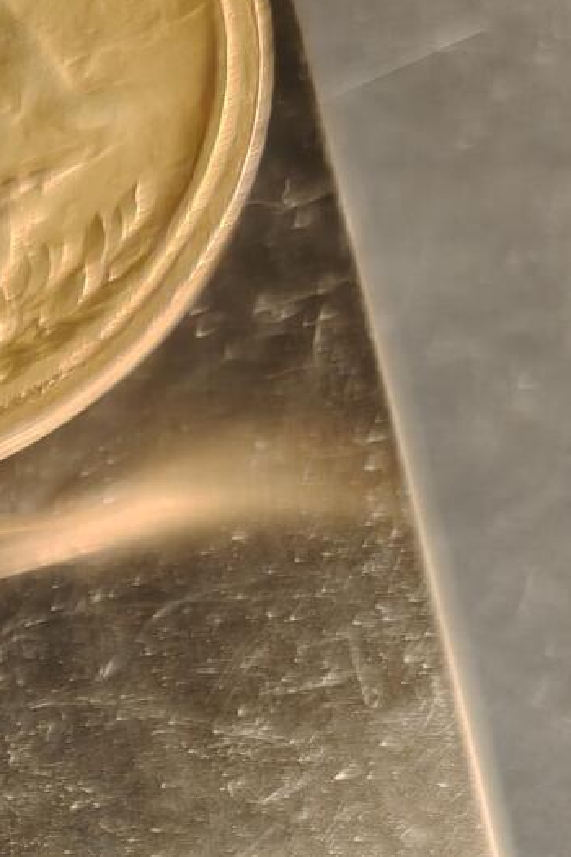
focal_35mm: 82
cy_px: 1118
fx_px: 1951
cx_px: -507
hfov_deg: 14.4
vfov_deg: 22.2
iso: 250
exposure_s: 1/114
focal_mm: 6.06
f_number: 1.6
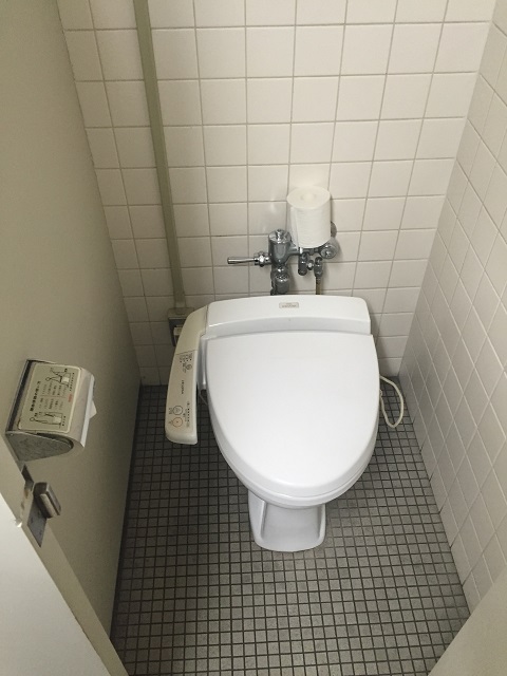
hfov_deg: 48.2
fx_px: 566
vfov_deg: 61.7
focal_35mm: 29
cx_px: 254
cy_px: 338
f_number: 2.2
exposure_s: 1/30
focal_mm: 4.15
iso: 160
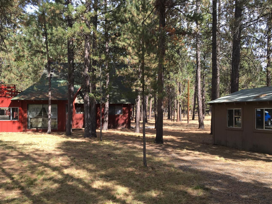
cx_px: 130
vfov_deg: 41.7
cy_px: 114
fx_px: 267
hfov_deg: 53.9
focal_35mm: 34
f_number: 2.2
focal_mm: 4.15
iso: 25
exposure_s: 1/432
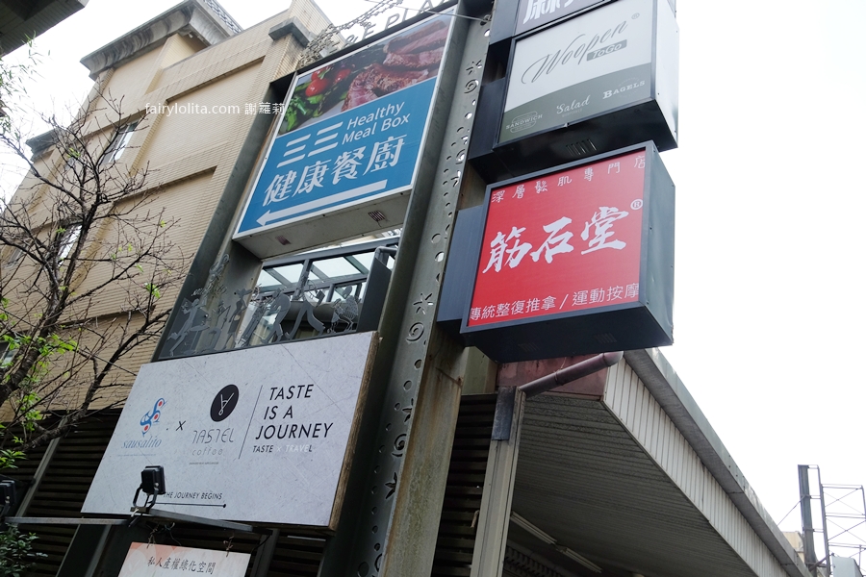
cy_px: 288
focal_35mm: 27
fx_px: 649
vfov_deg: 47.9
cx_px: 433
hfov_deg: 67.4
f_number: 4
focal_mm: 18
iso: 400
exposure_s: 1/450
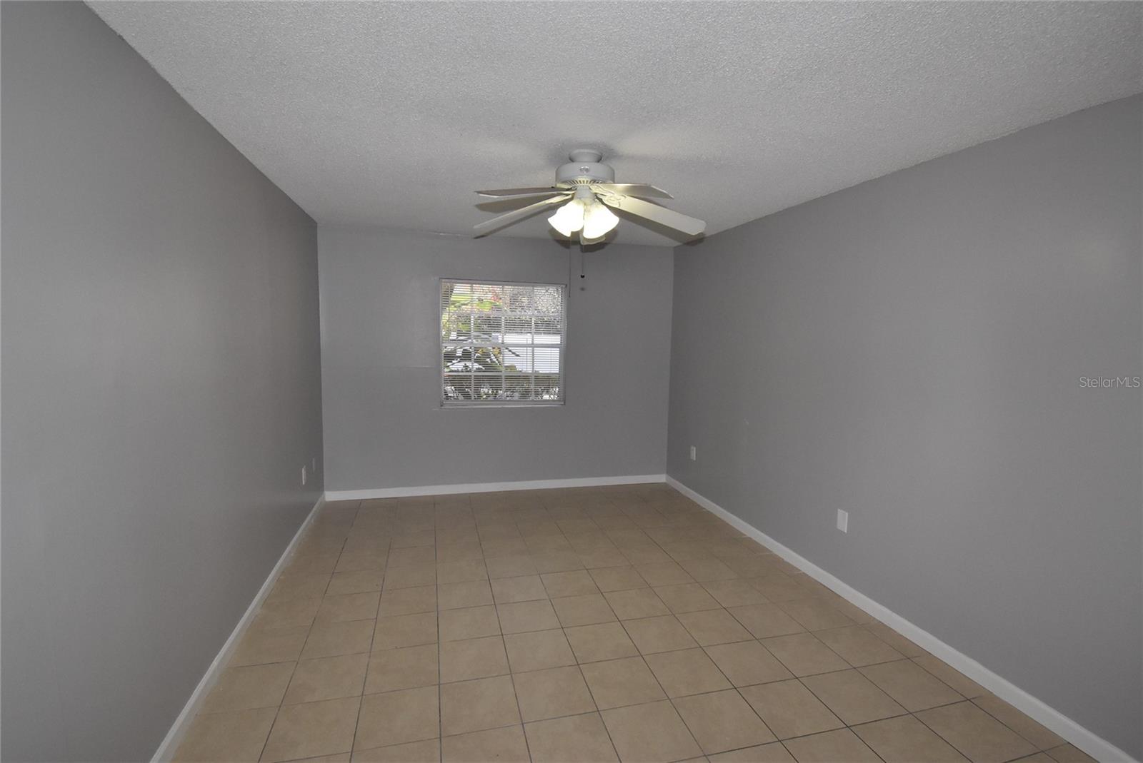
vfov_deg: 72.1
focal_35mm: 16
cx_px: 572
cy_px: 382
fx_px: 524
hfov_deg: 94.9
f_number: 10
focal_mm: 11
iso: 1600
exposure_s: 1/200
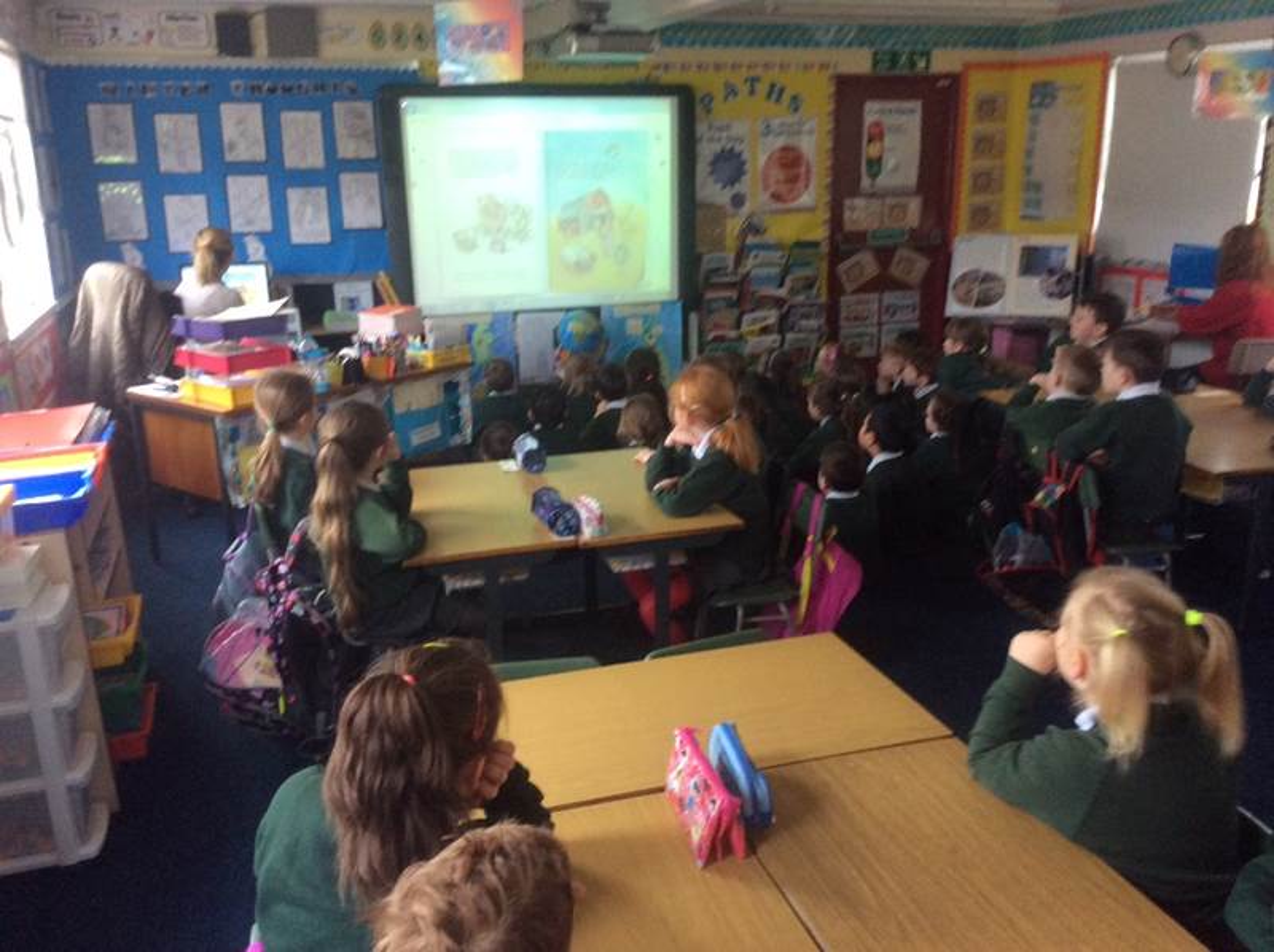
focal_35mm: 32
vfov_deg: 44.1
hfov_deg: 56.9
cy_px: 476
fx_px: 1176
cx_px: 637
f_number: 2.4
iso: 100
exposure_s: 1/25
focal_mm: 3.3
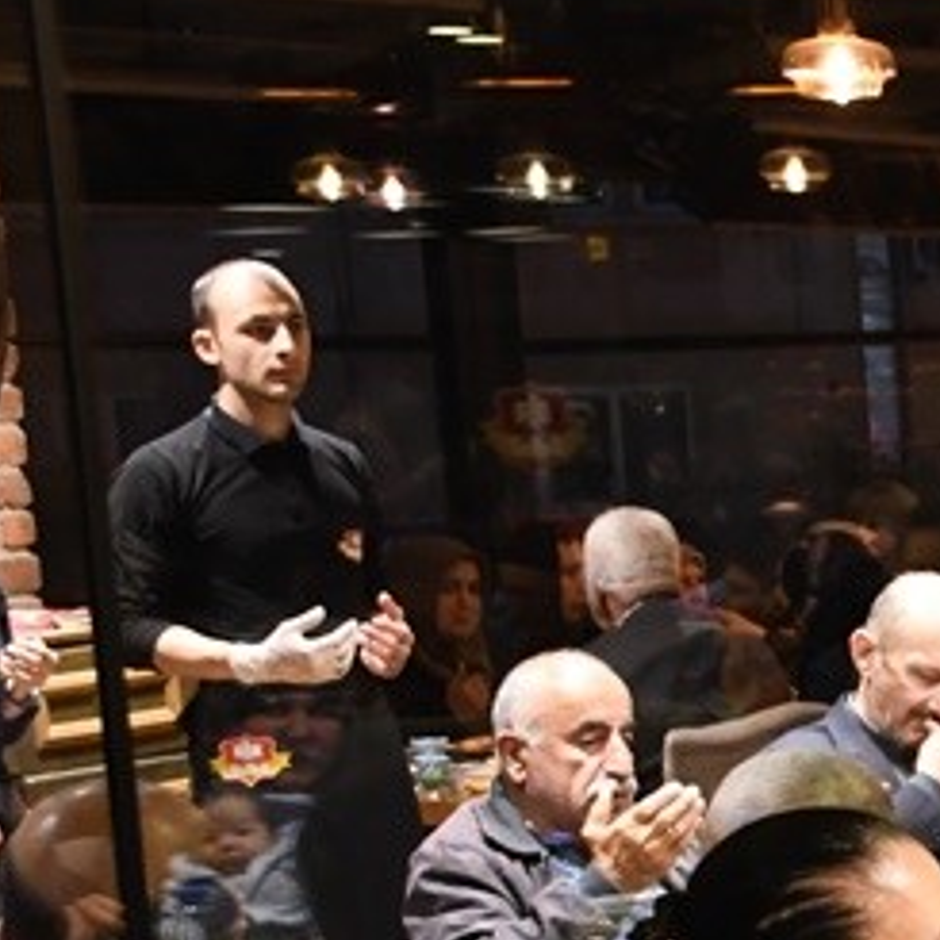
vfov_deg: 12.1
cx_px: 1830
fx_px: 4363
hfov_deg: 11.2
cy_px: 1088
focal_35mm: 142
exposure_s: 1/80
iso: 2500
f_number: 4
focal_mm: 27
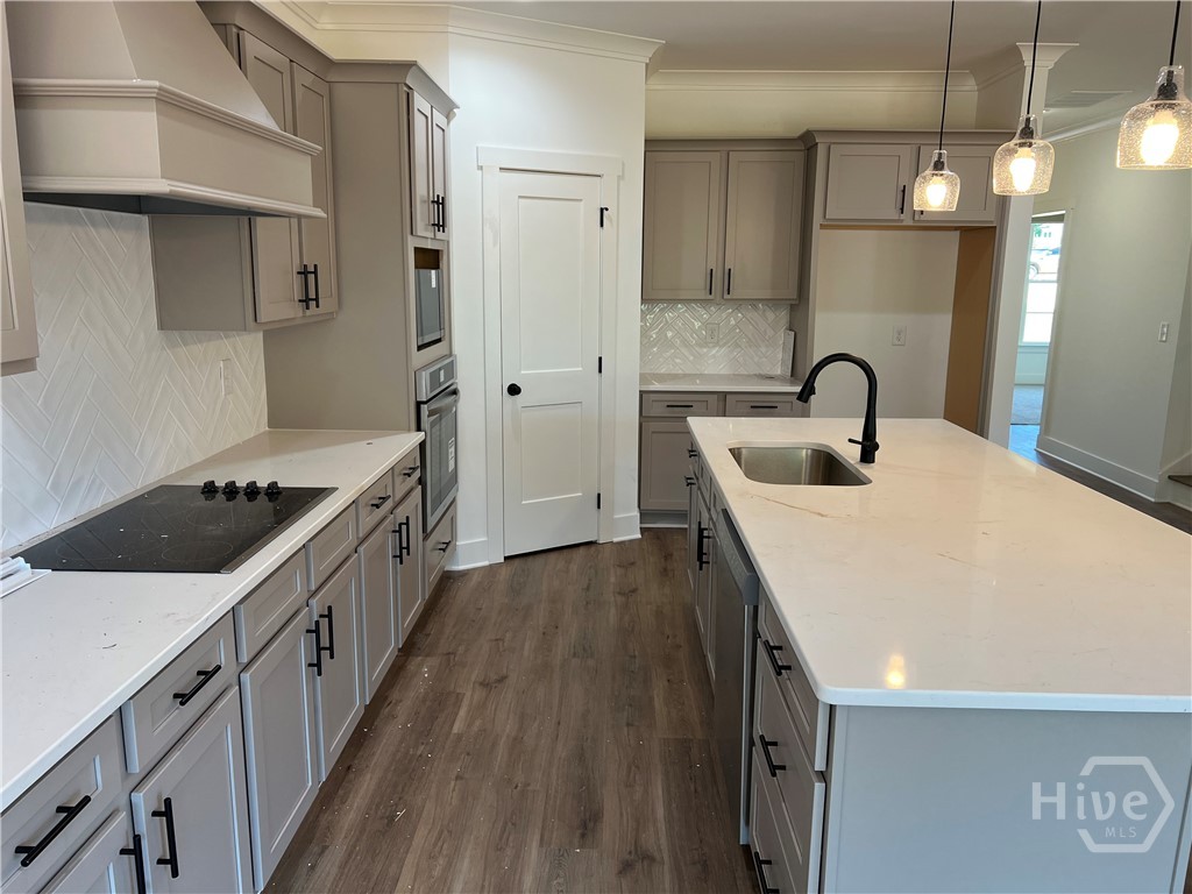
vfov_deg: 53.1
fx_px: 895
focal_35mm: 26
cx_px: 596
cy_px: 447
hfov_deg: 67.3
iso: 64
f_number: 1.5
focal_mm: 5.7
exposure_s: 1/120
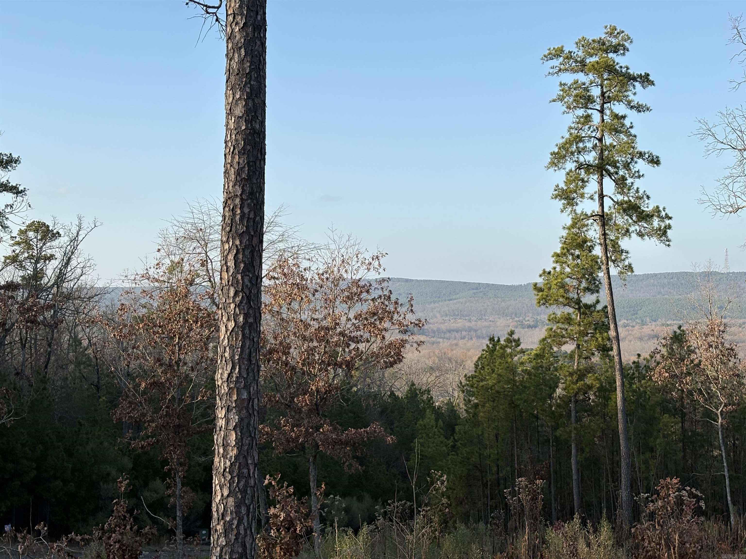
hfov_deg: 36.8
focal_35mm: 52
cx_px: 373
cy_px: 280
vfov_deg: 28.0
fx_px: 1121
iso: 32
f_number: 1.6
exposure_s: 1/1590
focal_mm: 5.96
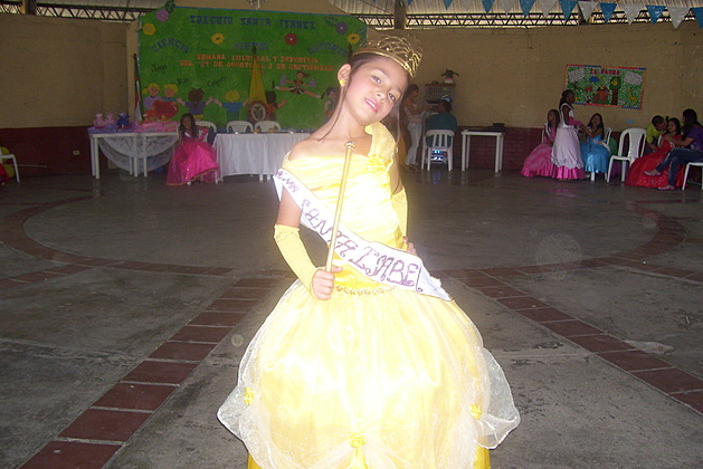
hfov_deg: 50.7
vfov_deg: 35.1
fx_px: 742
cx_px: 353
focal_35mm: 38
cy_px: 259
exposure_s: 1/60
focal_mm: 6
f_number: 2.7
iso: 125
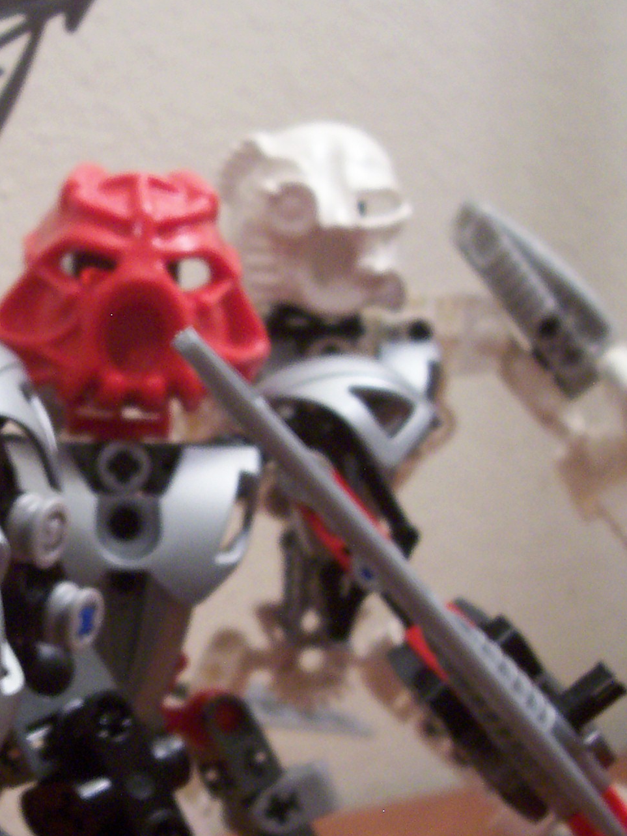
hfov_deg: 23.2
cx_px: 20
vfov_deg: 31.5
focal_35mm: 61
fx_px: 1473
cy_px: 551
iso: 160
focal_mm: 5.6
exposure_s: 1/8
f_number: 2.7
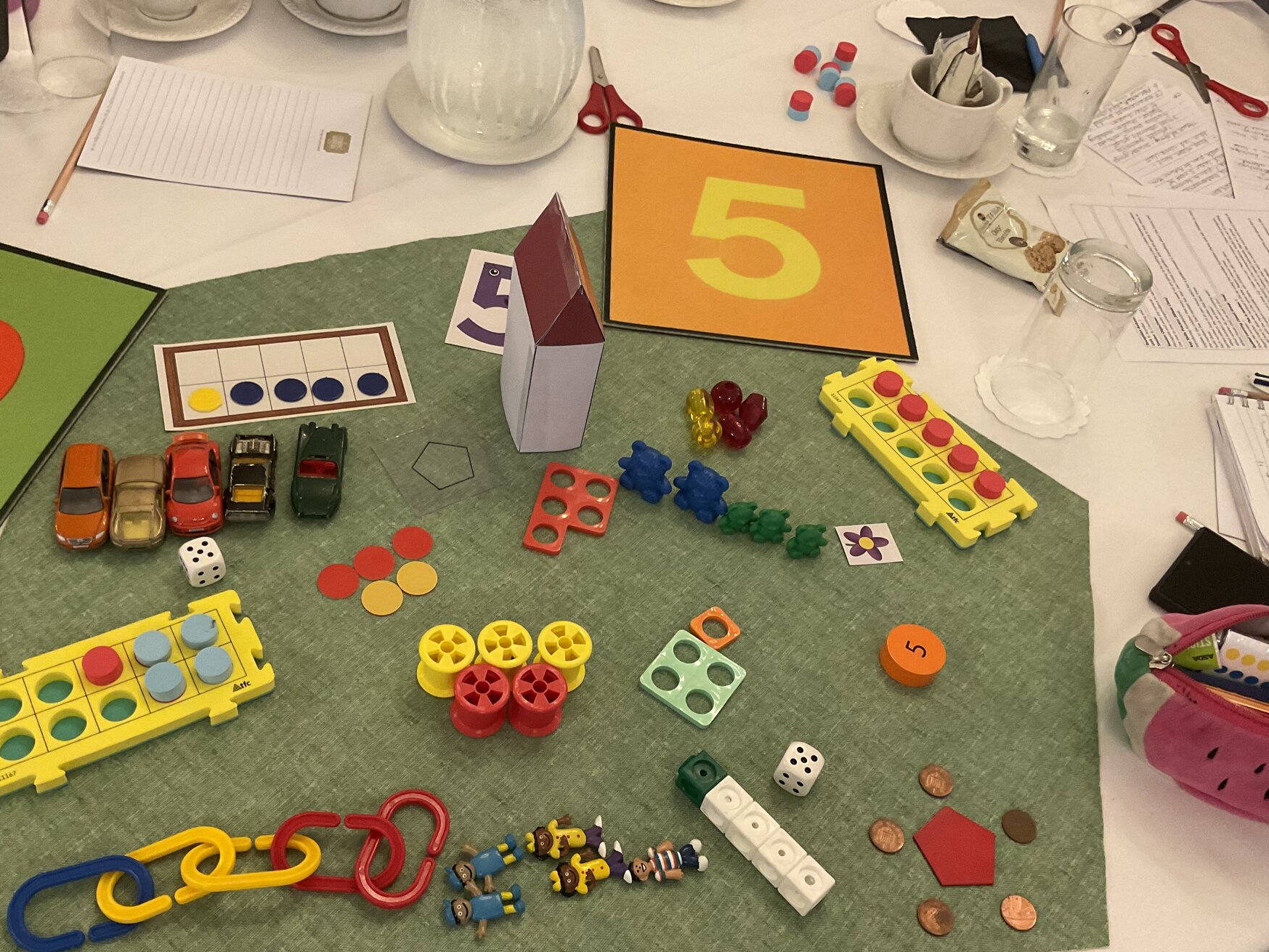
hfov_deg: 53.9
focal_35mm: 34
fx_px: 1246
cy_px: 523
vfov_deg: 41.7
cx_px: 580
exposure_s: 1/50
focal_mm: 3
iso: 125
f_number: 1.8
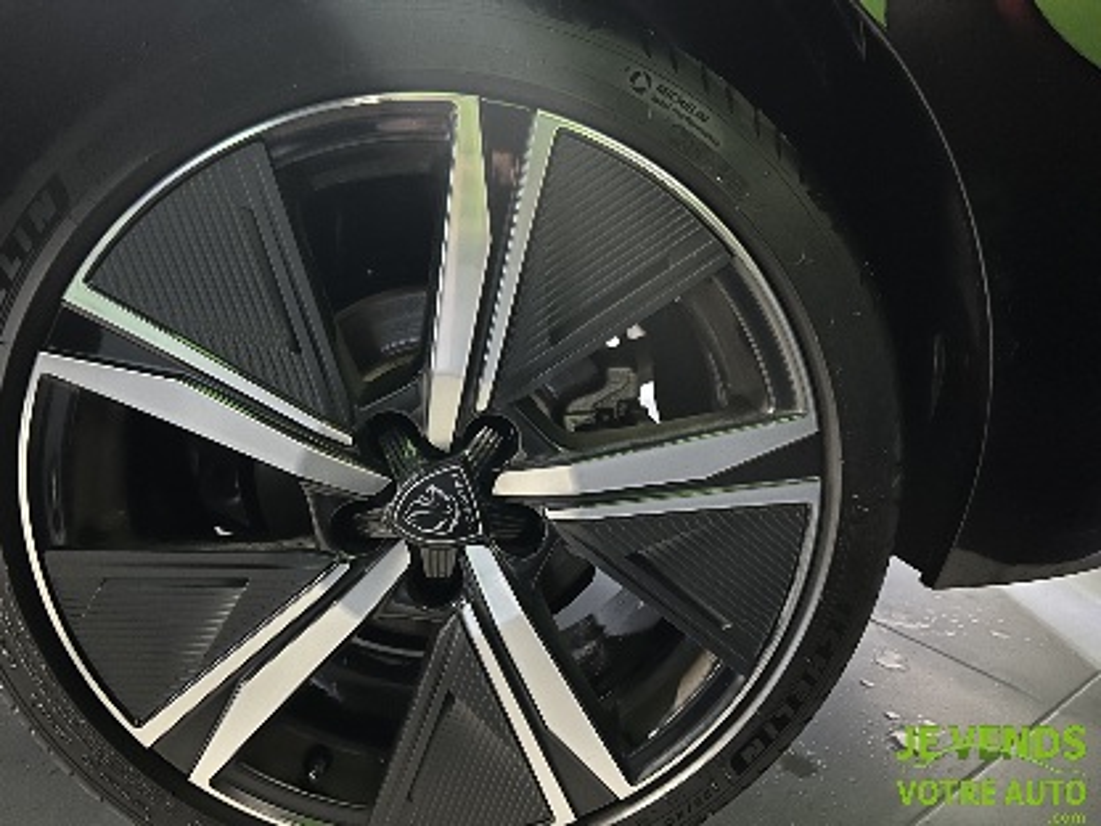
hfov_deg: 67.3
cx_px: 550
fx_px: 827
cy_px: 413
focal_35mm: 26
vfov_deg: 53.1
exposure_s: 1/17
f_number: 1.5
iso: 1000
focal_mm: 5.7
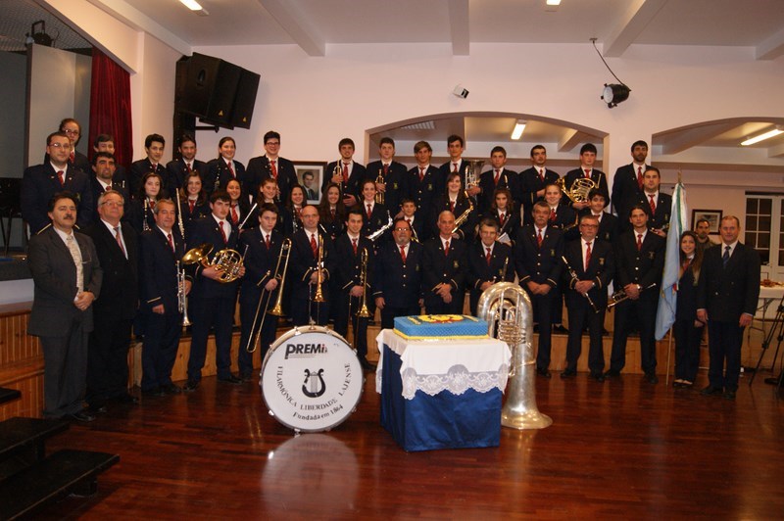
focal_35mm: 27
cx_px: 392
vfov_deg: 47.9
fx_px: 588
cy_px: 260
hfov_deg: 67.4
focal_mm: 18
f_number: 5.6
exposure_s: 1/60
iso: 400
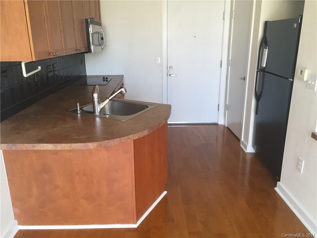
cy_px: 119
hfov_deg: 61.7
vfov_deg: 48.2
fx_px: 266
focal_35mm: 29
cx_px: 158
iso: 32
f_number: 2.2
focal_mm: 4.15
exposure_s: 1/30
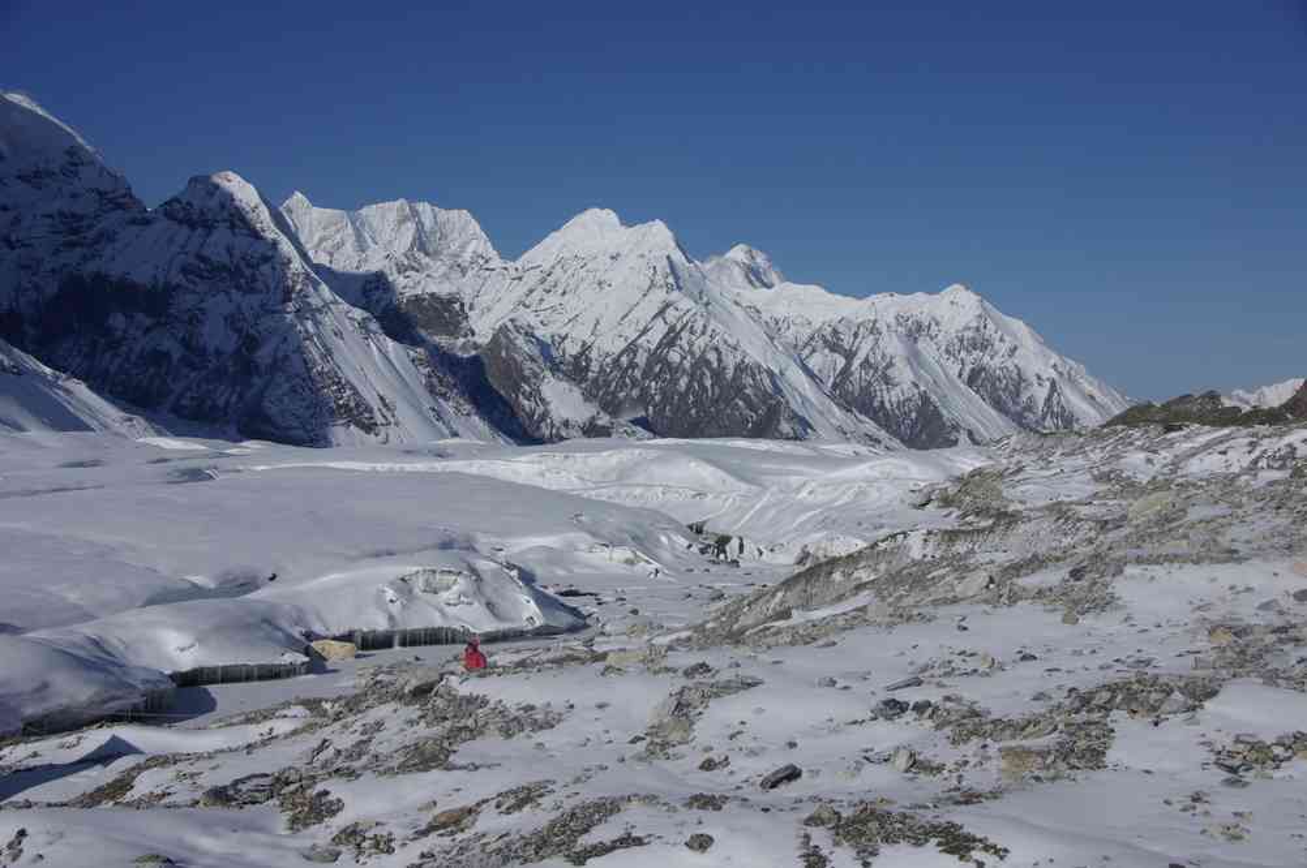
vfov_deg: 27.5
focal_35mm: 49
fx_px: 1777
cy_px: 434
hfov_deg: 40.4
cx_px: 654
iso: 100
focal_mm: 32.5
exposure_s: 1/500
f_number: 9.5
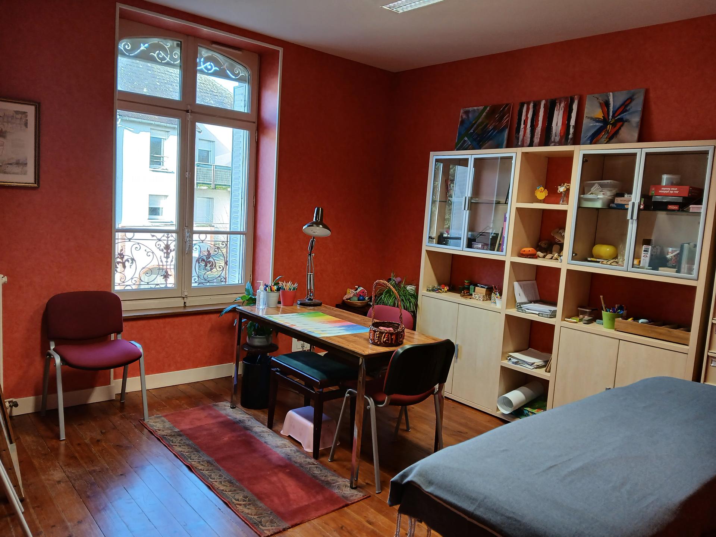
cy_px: 268
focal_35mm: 26
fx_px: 538
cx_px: 358
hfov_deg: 67.3
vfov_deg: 53.1
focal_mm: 3.98
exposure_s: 1/50
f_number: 1.8
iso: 80
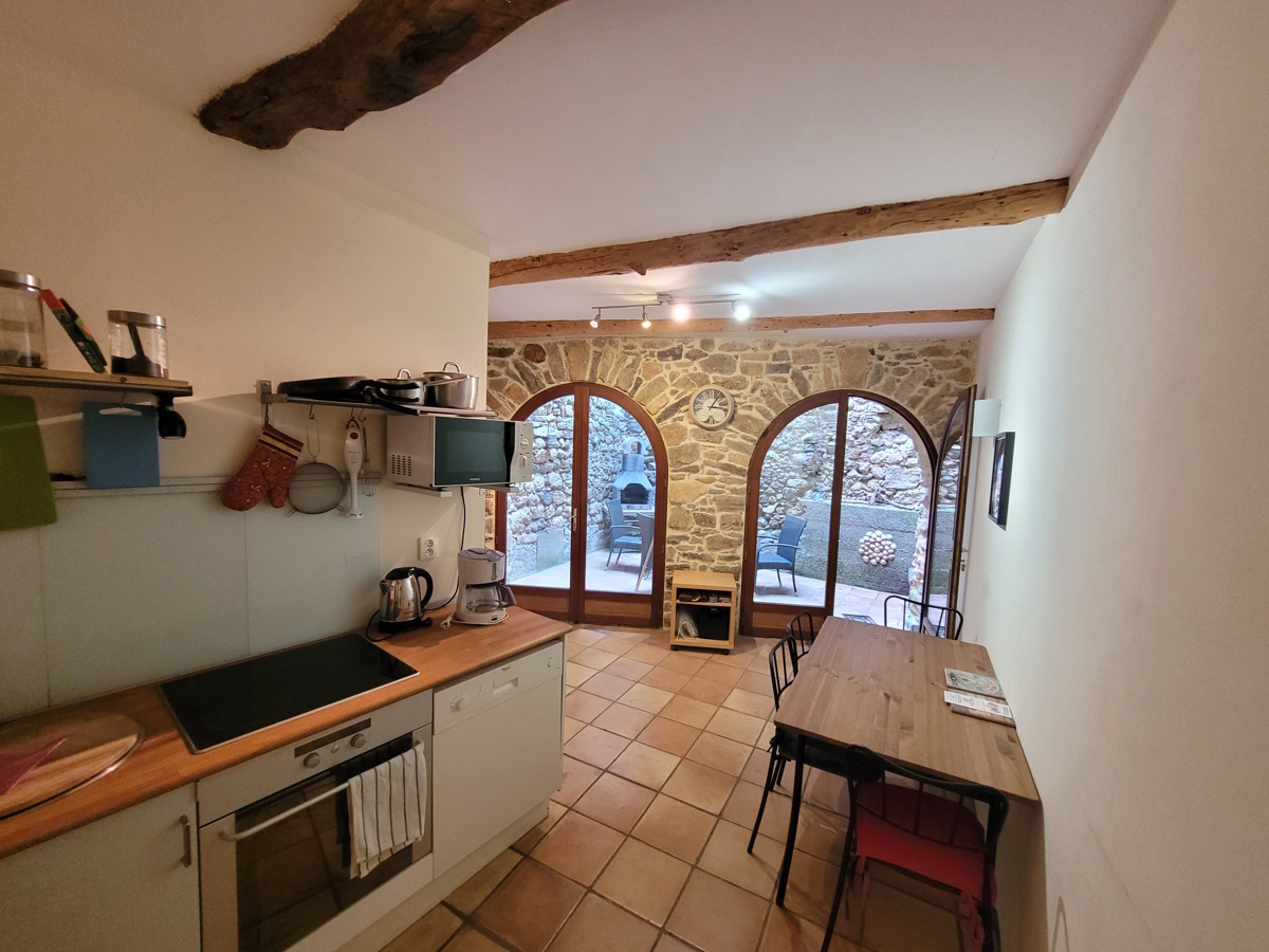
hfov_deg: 106.2
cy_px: 476
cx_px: 634
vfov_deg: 89.9
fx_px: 477
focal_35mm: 13
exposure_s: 1/33
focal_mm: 1.74
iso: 400
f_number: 2.2
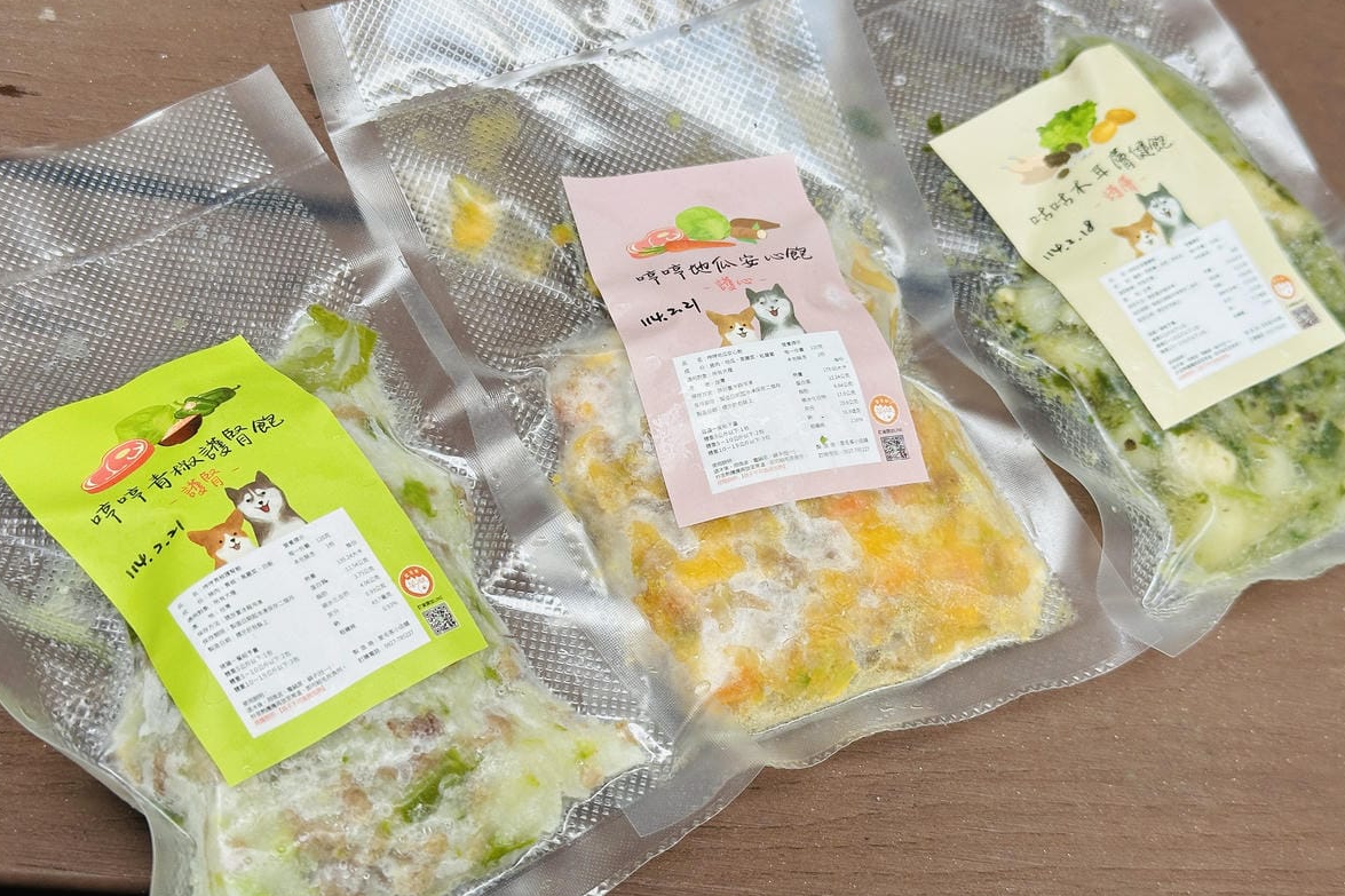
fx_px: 1905
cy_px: 396
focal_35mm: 51
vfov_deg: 26.5
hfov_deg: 38.9
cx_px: 675
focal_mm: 6.86
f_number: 1.78
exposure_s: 1/262
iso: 64
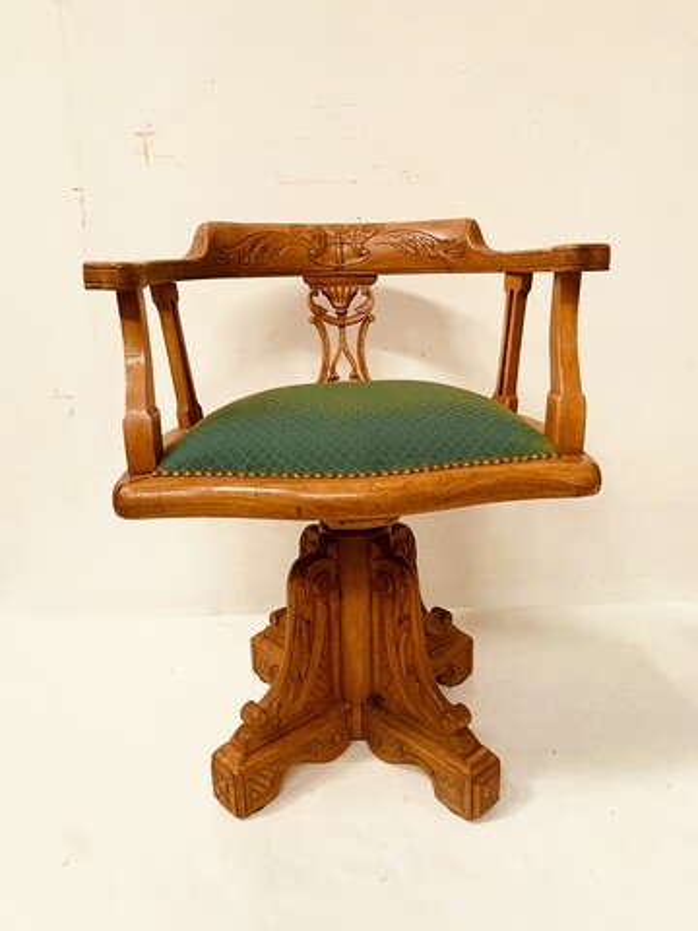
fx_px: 699
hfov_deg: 53.1
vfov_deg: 67.3
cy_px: 466
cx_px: 349
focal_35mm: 26
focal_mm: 4.25
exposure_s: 1/60
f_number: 1.8
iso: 400
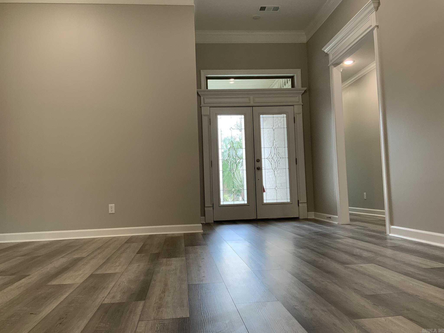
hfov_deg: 61.7
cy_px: 166
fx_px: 372
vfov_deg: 48.2
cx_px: 222
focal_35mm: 29
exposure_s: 1/60
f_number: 1.8
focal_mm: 3
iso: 50
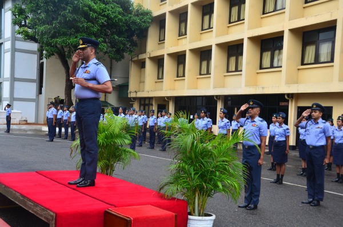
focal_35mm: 46
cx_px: 172
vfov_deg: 28.8
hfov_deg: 42.4
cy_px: 114
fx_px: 442
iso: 250
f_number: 6.3
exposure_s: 1/80
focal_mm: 31
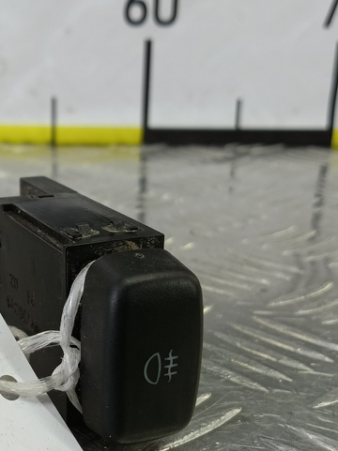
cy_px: 330
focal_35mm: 49
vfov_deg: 38.1
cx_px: 79
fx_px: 639
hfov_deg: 29.1
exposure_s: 1/50
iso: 124
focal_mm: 4.11
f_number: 1.6
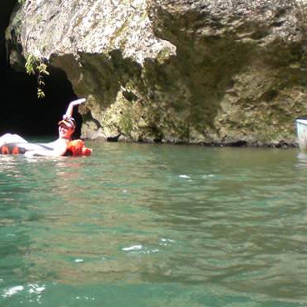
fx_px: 732
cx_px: -15
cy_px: 103
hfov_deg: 22.6
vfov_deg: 23.6
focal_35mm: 73
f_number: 3.1
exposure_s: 1/125
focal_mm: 6.3
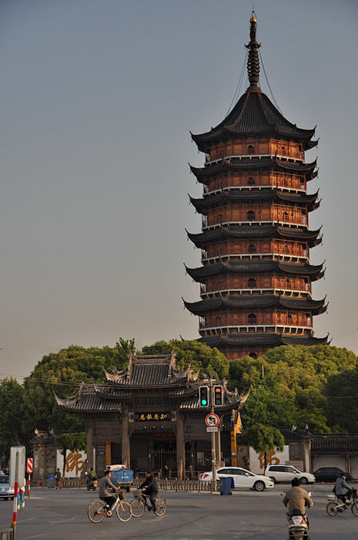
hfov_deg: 16.2
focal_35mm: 84
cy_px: 270
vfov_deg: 24.2
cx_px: 179
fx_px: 1256
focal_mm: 56
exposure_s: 1/1000
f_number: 5.6
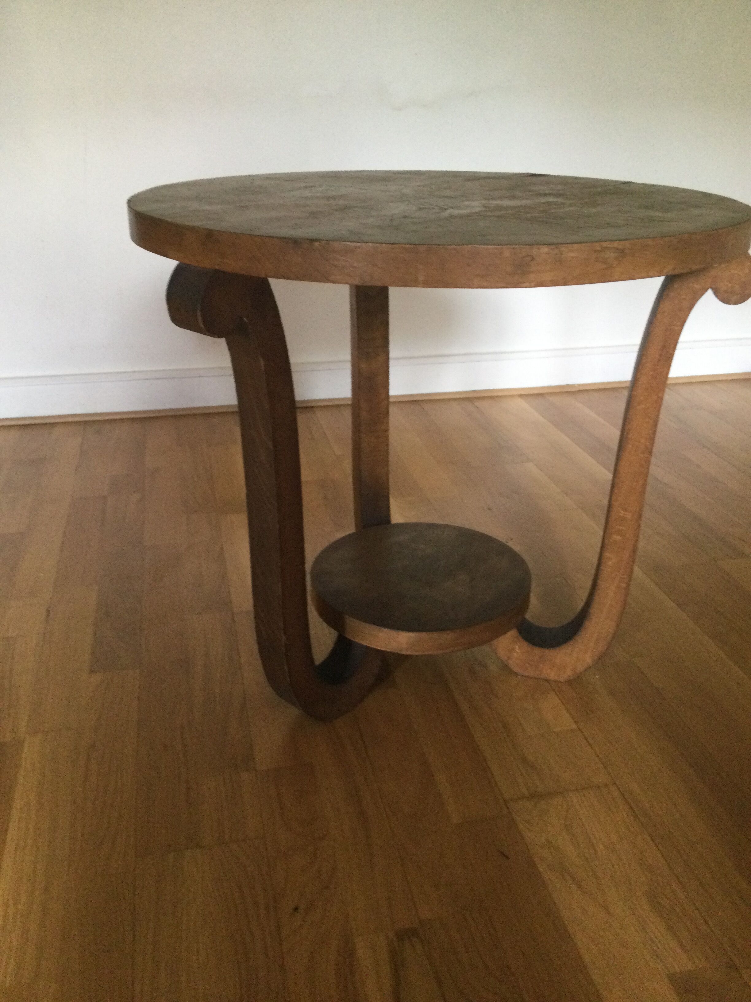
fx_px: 897
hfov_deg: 45.4
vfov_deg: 58.4
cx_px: 376
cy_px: 501
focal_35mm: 31
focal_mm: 3.3
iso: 200
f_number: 2.4
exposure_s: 1/33
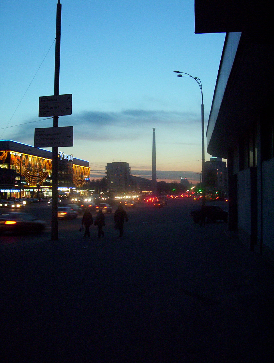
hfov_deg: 33.7
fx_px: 452
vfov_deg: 43.8
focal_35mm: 43
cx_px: 137
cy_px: 182
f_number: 2.73
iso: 200
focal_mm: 5.77
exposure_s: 1/17.2
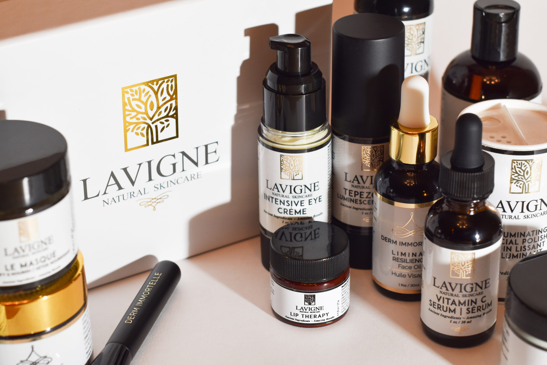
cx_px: 274
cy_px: 182
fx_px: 1140
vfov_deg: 18.2
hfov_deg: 27.0
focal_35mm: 75
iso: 280
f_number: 5.6
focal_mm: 50
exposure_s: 1/125
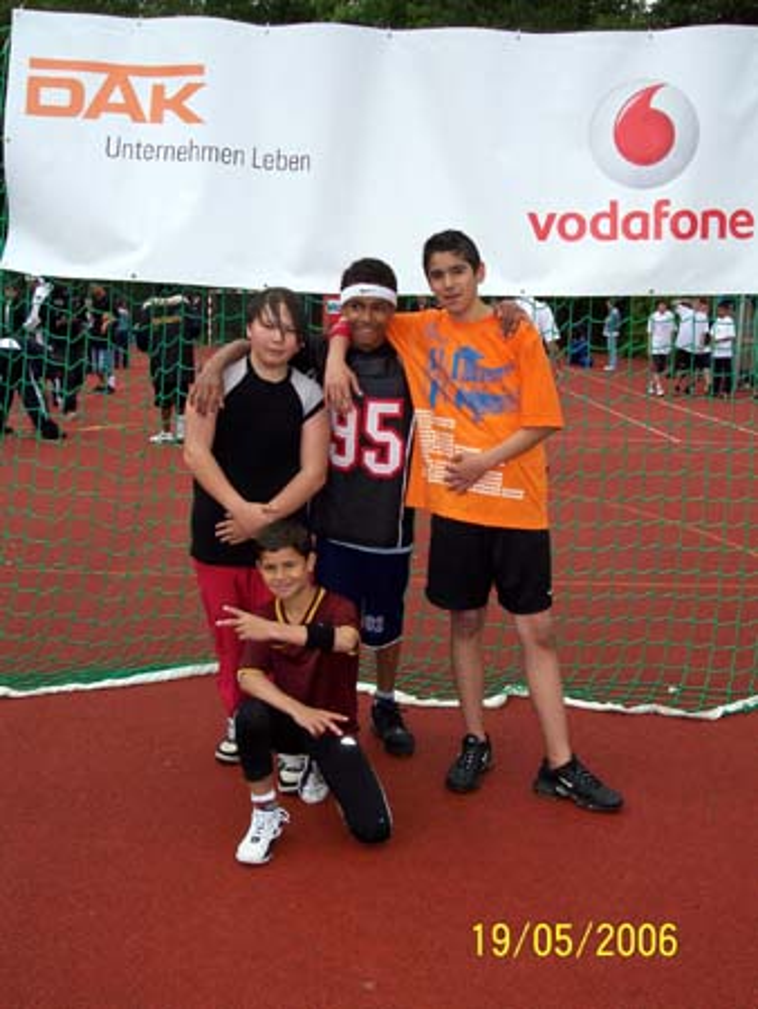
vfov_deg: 49.0
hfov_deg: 37.8
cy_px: 504
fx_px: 1108
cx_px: 379
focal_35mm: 38
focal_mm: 8
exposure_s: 1/700
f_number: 4.8
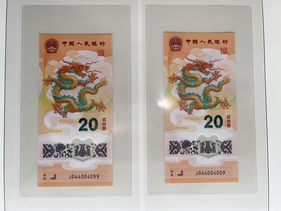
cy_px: 106
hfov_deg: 67.3
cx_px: 140
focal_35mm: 26
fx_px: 211
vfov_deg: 53.1
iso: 32
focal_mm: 5.7
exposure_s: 1/149
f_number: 1.5
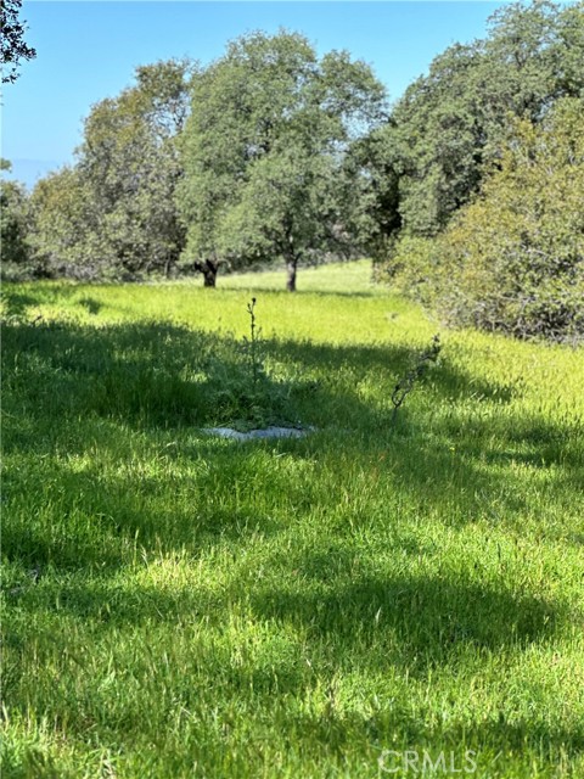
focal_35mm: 77
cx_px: 292
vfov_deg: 25.3
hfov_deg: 19.1
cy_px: 390
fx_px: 1732
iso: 25
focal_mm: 9
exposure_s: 1/205
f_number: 2.8
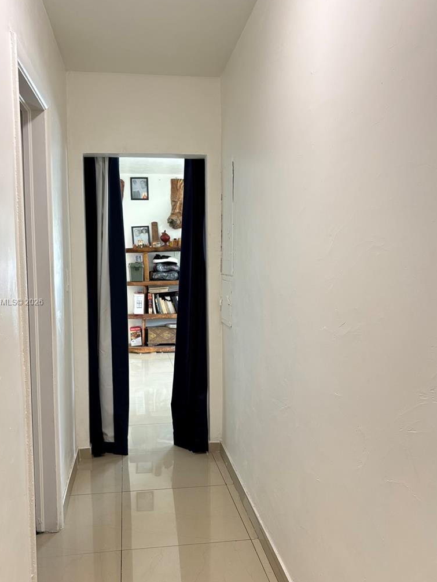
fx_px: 522
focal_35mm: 31
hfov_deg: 45.4
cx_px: 196
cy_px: 303
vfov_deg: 58.3
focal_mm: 5.96
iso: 250
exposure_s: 1/60
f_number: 1.6
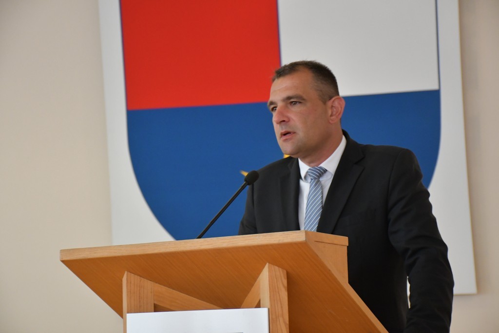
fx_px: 1372
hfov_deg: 20.6
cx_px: 250
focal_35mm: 99
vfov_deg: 13.8
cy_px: 166
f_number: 5
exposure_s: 1/160
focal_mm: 66
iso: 3200
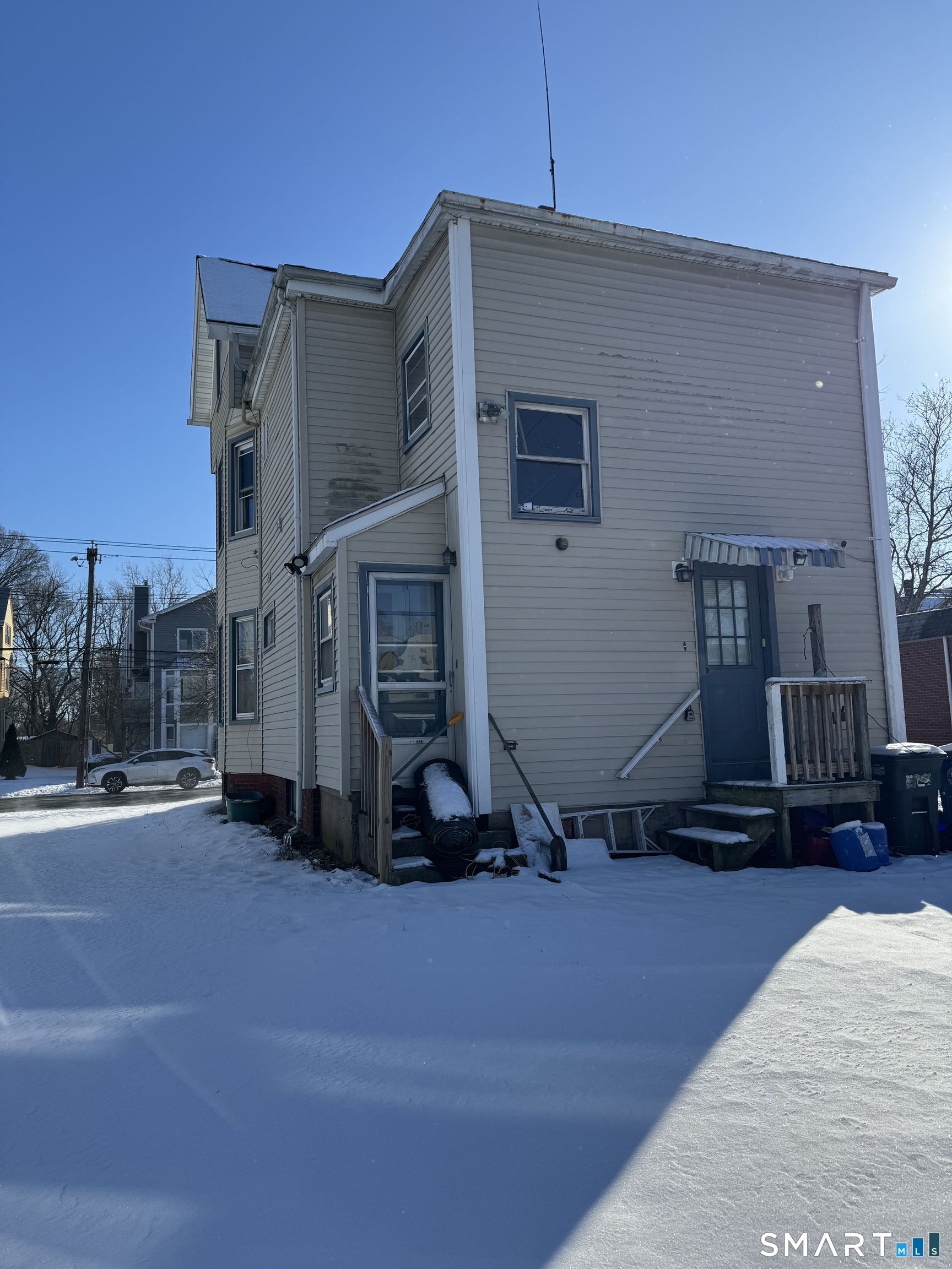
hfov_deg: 56.8
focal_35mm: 24
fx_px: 880
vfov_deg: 71.6
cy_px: 634
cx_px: 476
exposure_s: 1/4950
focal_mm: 6.76
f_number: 1.78
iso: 80
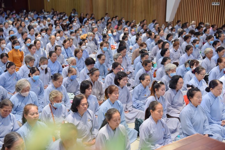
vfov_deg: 20.9
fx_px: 406
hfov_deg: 30.9
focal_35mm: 65
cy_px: 75
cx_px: 112
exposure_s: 1/125
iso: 1000
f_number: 4.5
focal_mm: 65
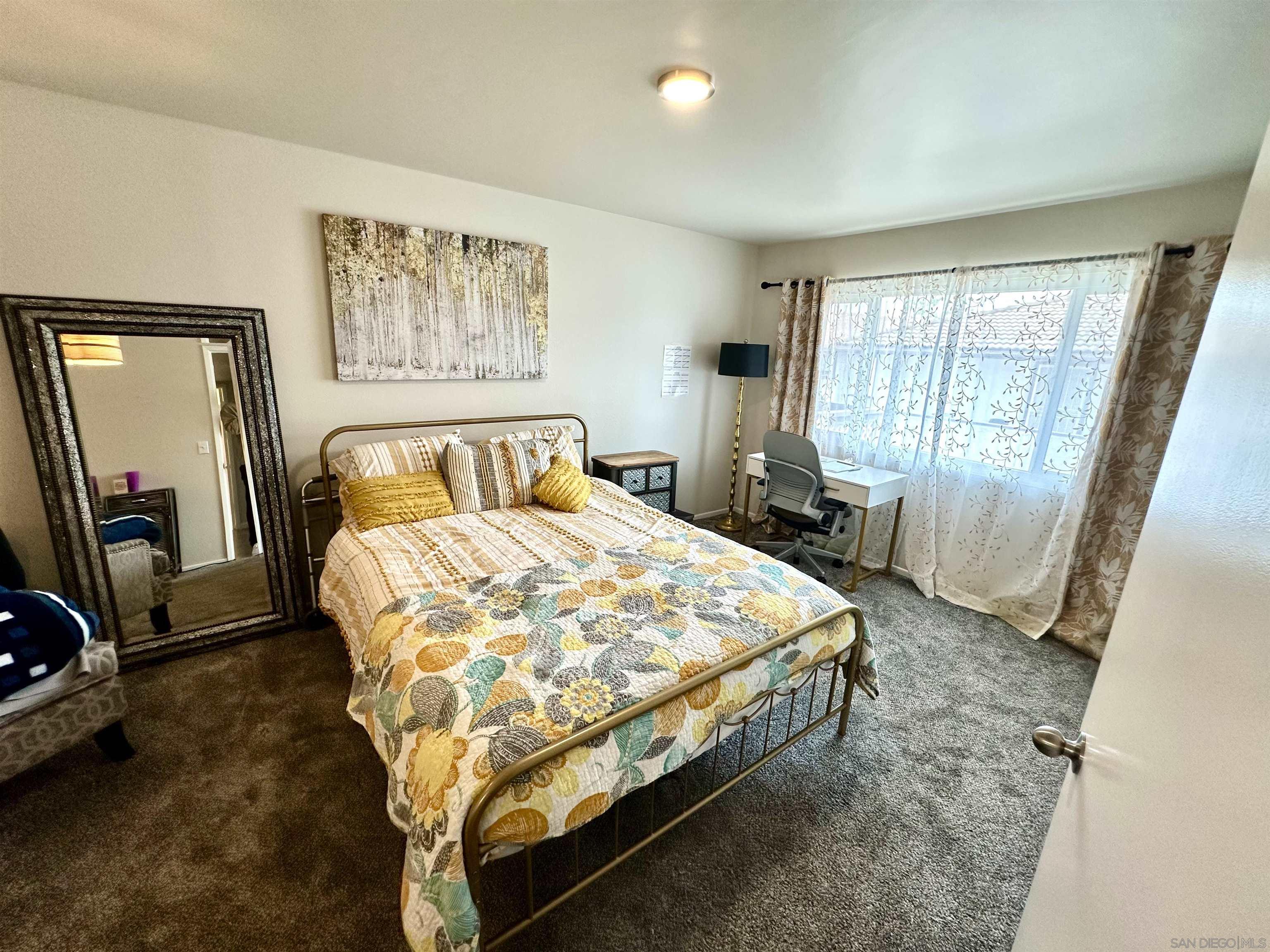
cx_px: 635
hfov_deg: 102.1
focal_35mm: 14
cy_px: 476
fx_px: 514
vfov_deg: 85.7
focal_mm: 2.22
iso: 160
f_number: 2.2
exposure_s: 1/120
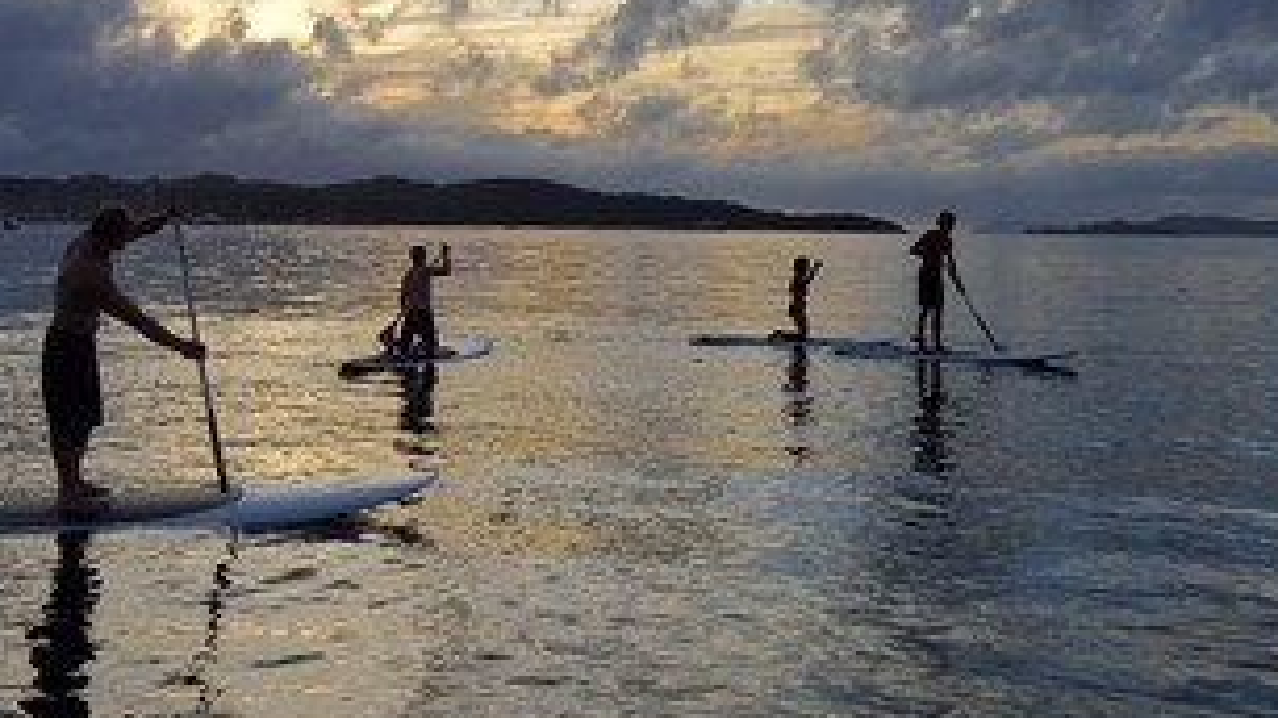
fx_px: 1559
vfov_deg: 25.9
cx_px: 539
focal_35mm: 46
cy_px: 288
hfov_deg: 44.4
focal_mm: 32
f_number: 11
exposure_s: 1/400
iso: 400
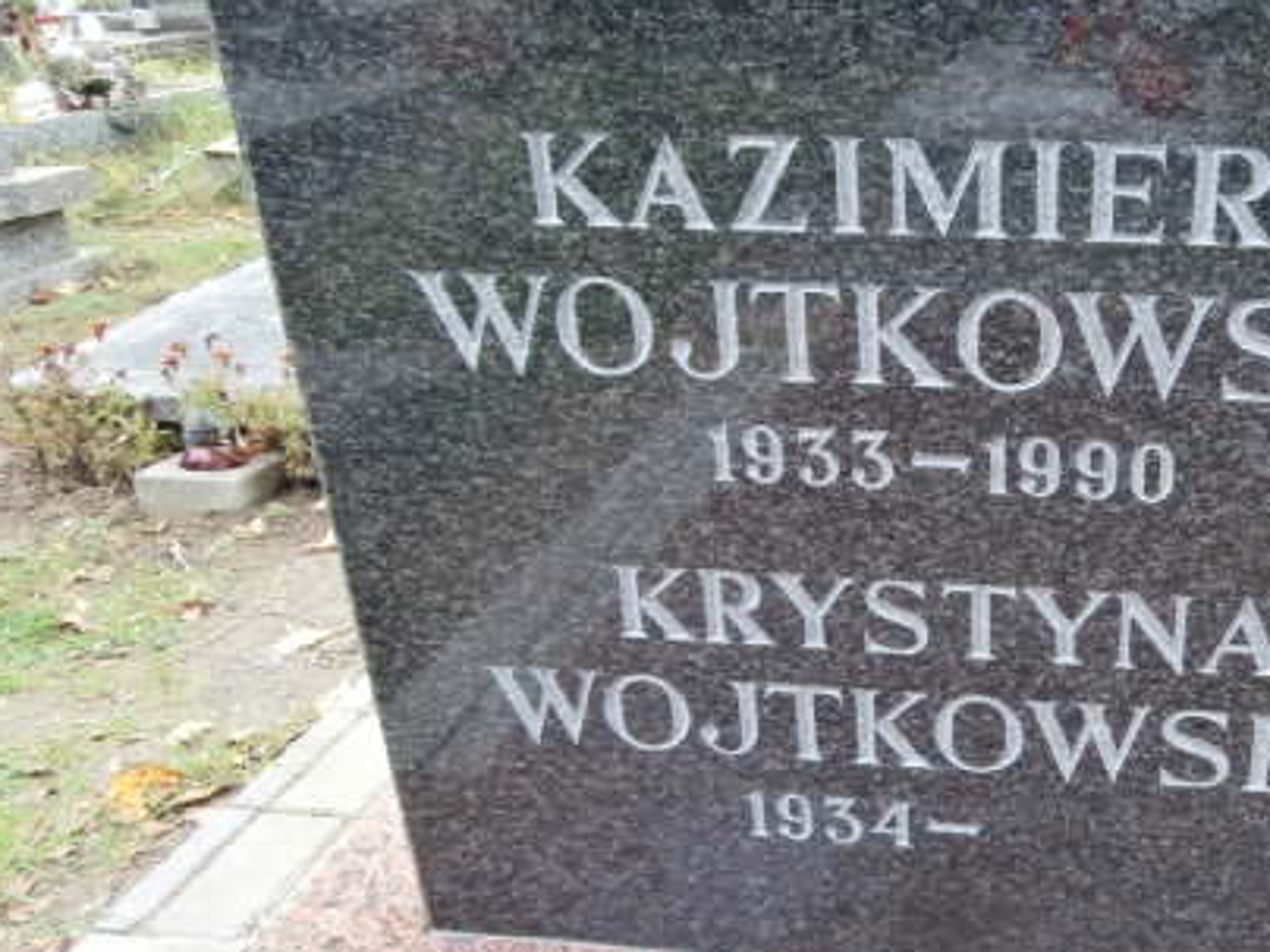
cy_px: 569
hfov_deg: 46.7
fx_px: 1394
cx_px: 990
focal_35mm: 38
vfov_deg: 37.6
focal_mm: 4.2
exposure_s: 1/60
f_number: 3
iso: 100
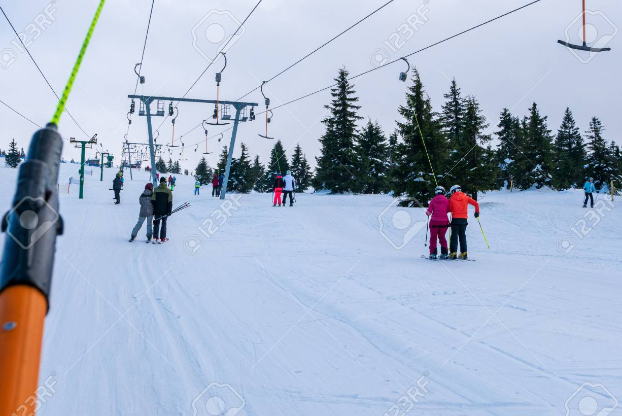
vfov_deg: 25.6
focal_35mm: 53
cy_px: 203
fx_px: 917
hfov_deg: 37.5
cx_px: 307
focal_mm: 22.7
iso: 200
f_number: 7.1
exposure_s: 1/500
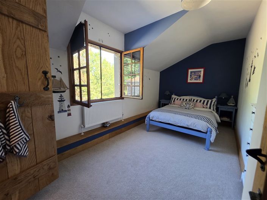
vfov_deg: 89.9
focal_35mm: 13
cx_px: 134
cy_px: 100
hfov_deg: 106.2
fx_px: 100
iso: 160
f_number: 1.9
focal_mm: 2.2
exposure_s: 1/50
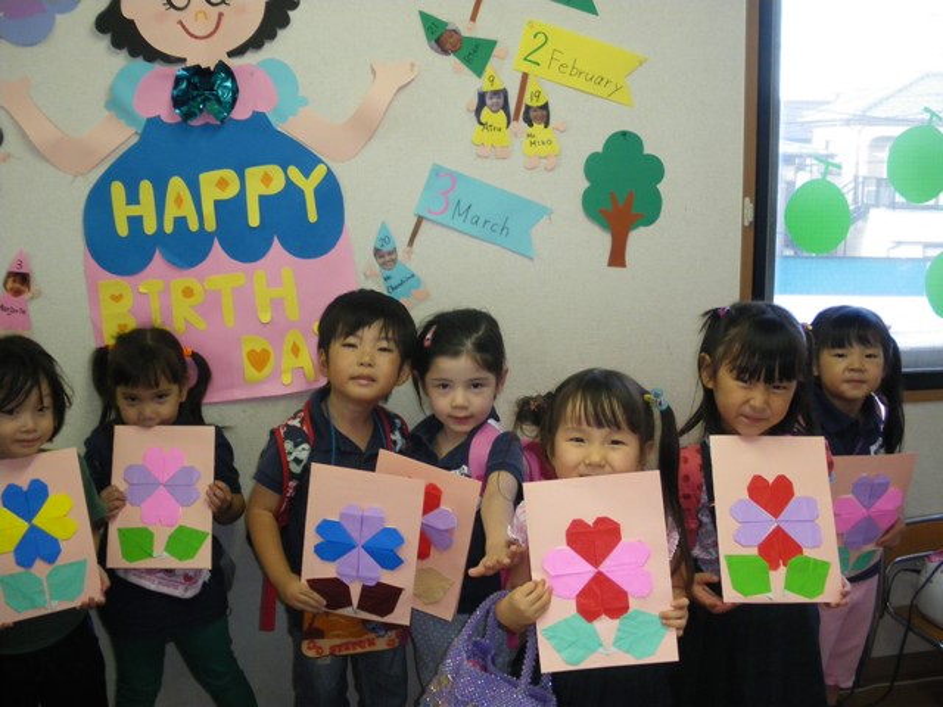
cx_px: 472
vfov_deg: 39.7
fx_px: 981
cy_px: 354
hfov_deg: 51.4
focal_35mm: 36
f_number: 3.5
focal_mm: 6.3
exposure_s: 1/50
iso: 250
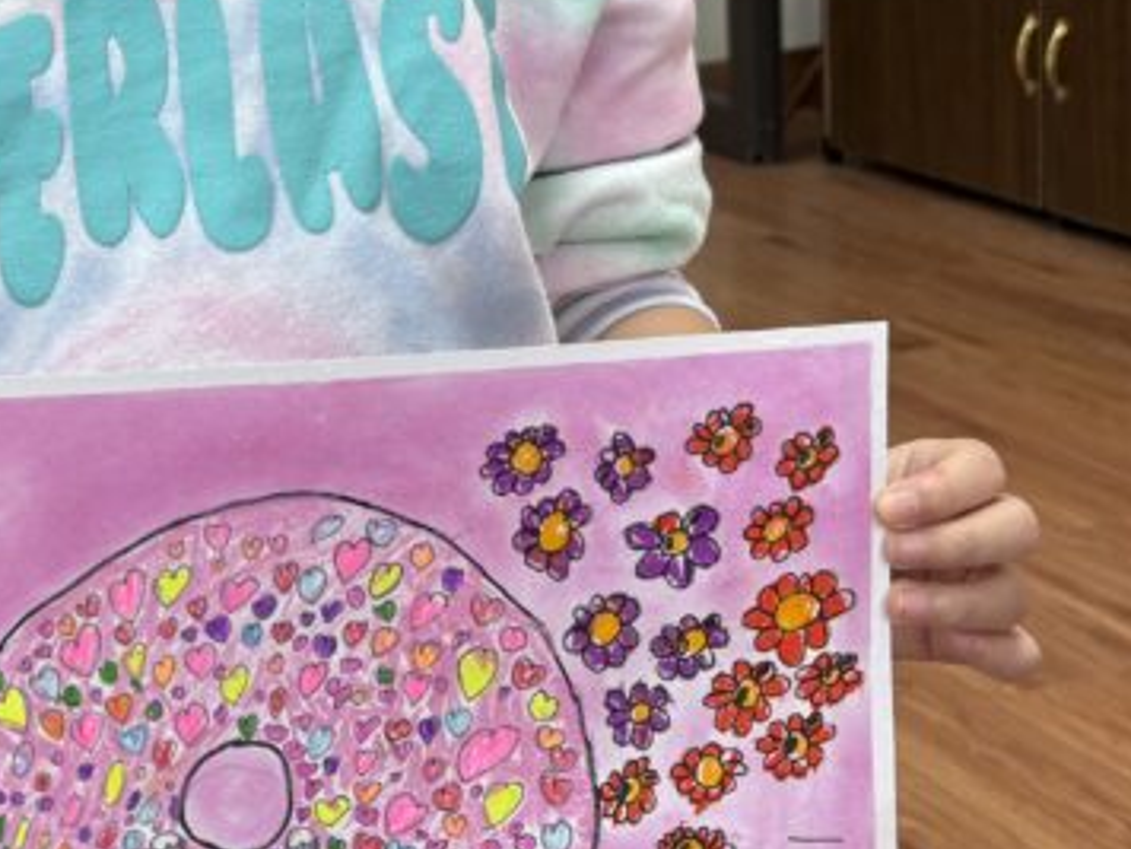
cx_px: 89
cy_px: 25
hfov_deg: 25.7
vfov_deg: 19.6
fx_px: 2385
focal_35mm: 73
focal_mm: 5.96
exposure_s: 1/50
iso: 64
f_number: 1.6
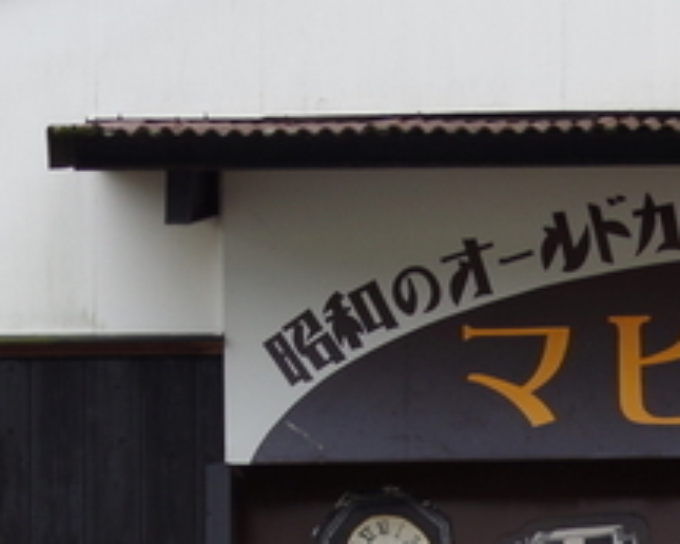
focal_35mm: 220
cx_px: 886
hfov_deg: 8.7
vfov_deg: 6.9
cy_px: 775
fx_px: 4428
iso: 100
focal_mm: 28
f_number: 5.6
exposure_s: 1/250
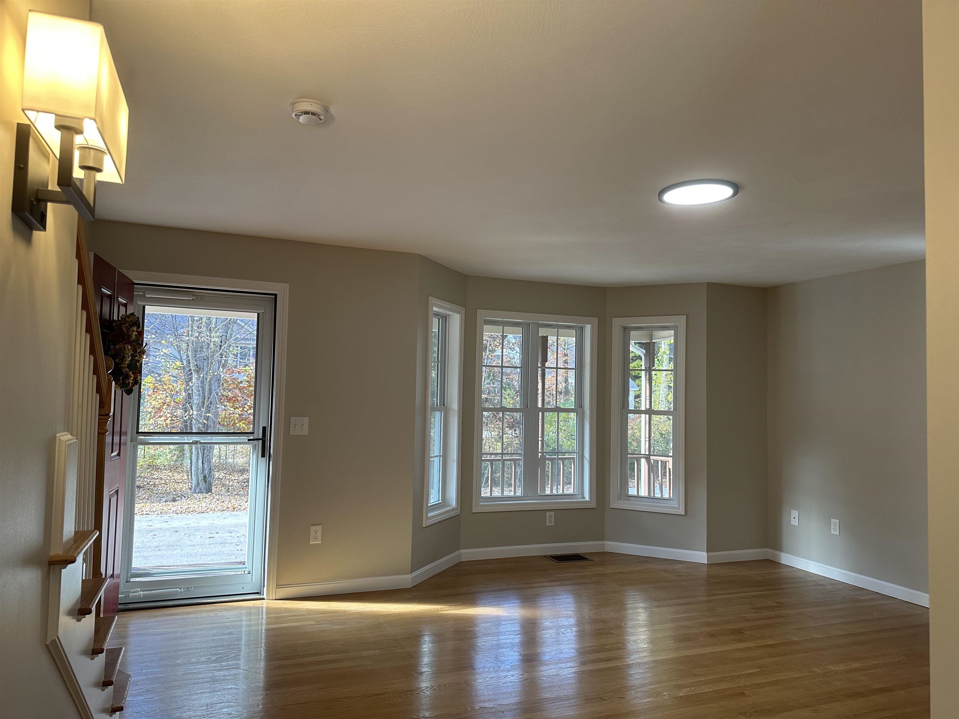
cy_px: 360
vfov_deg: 56.8
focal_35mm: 24
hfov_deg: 71.6
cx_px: 480
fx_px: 665
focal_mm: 6.86
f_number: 1.78
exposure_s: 1/120
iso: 160
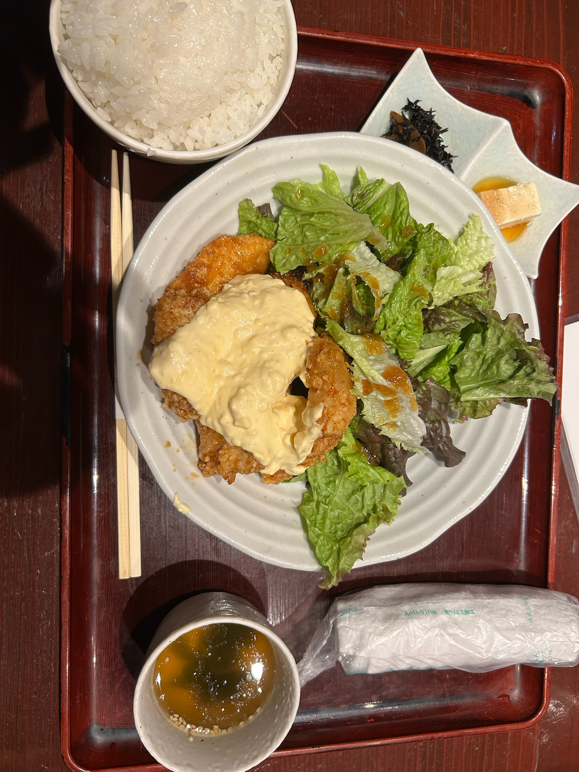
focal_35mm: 26
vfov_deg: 67.3
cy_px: 386
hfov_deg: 53.1
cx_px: 290
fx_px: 580
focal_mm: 5.7
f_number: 1.5
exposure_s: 1/92
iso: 125
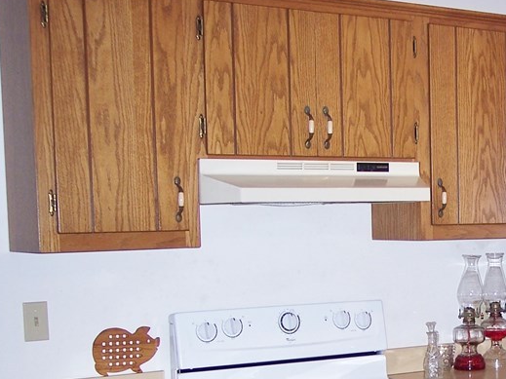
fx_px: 1125
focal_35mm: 77
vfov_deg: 18.8
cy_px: 332
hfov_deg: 24.3
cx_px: 491
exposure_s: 1/60
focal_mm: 8
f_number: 2.8
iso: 100
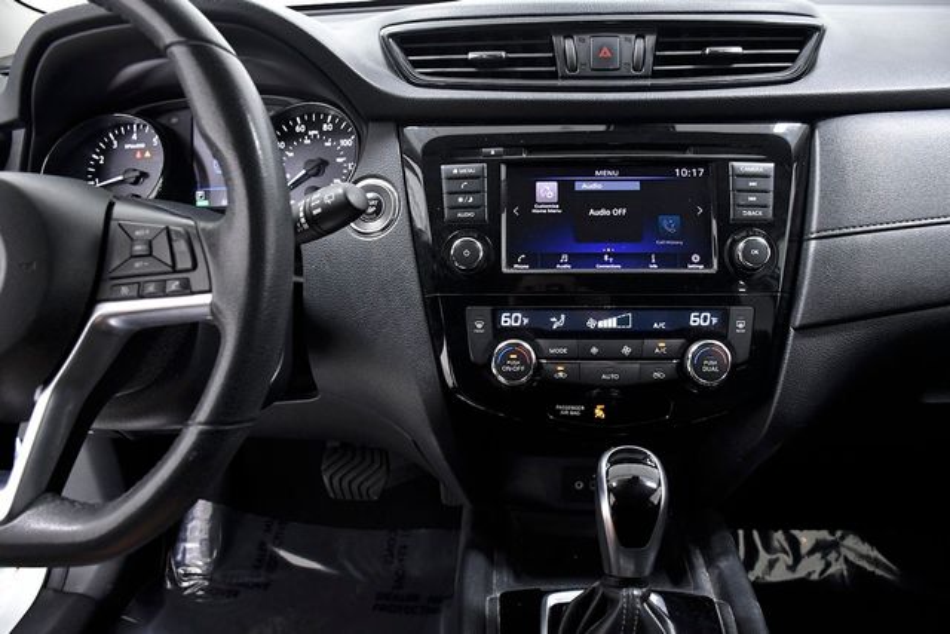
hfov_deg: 67.4
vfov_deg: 48.0
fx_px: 713
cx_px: 475
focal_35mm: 27
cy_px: 317
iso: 2500
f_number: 5.6
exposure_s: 1/125
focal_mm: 18
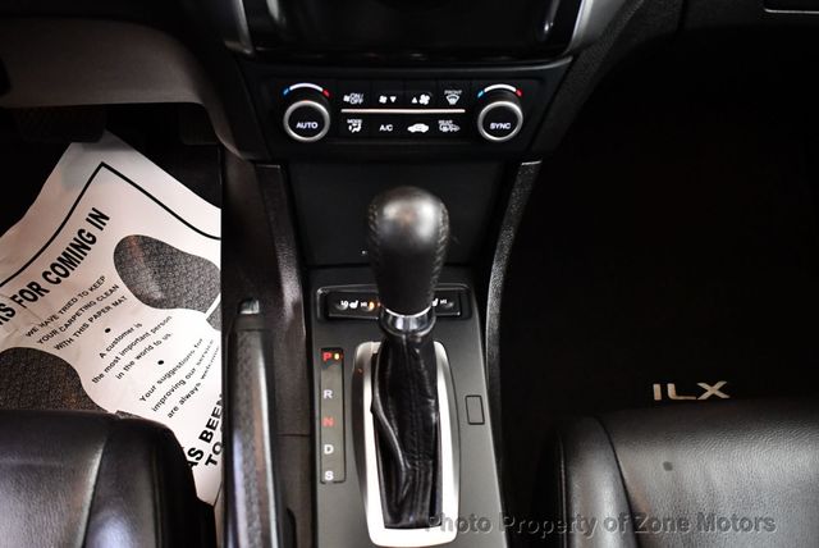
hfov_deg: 53.1
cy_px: 274
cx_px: 410
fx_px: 820
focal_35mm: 36
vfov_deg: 36.9
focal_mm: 18
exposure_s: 1/60
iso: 4000
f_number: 3.5
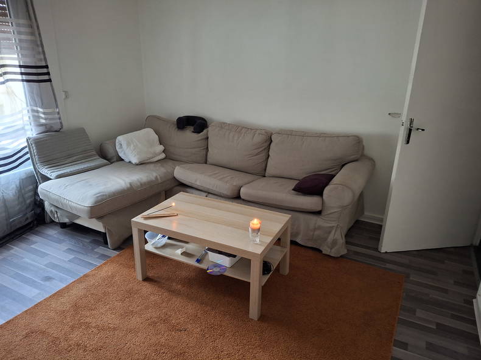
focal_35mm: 25
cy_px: 180
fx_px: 347
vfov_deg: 54.9
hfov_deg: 69.4
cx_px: 240
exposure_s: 1/33
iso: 250
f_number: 1.8
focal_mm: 4.69
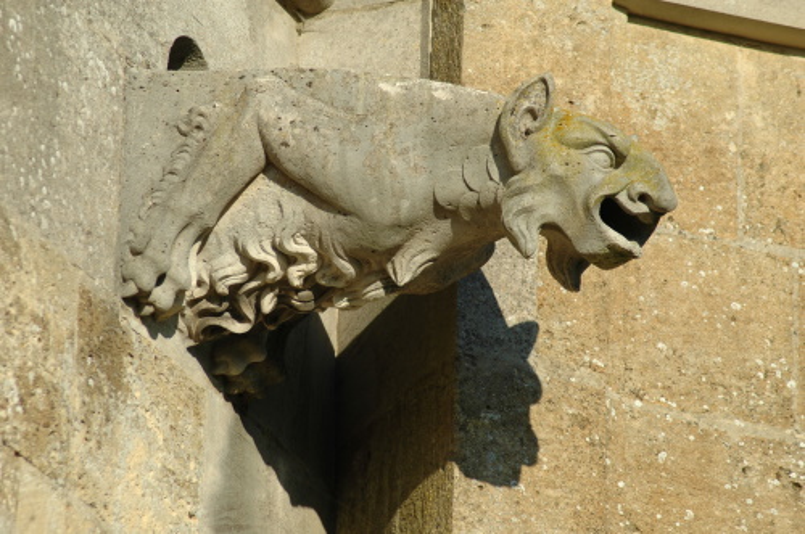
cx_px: 402
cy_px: 267
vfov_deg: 4.8
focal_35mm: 285
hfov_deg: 7.2
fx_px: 6365
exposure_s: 1/640
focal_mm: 190
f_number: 7.1
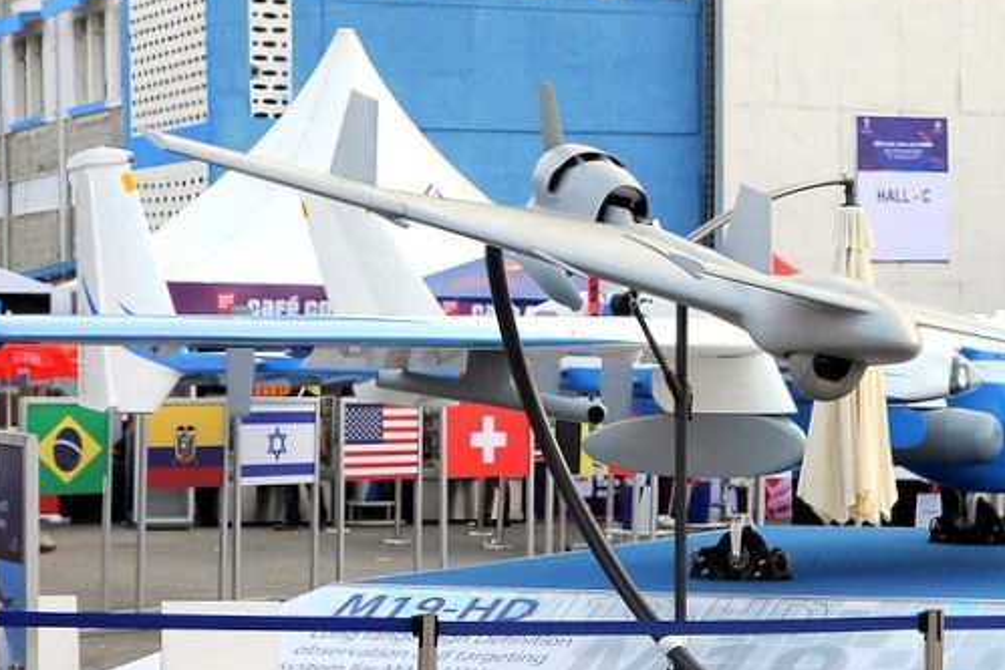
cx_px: 717
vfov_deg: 17.1
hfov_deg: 25.1
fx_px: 2234
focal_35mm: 80
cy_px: 401
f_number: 6.3
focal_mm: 26
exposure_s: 1/160
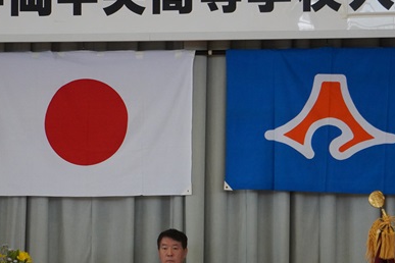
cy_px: 129
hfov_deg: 8.7
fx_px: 2611
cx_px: 172
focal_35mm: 238
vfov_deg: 5.8
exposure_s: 1/160
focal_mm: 96
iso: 2000
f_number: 5.6
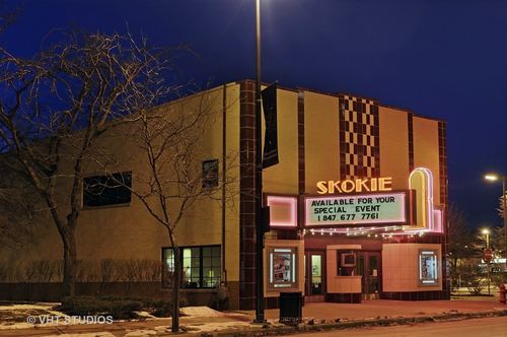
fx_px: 506
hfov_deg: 53.2
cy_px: 168
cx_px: 254
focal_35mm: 36
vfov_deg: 36.8
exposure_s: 1.3
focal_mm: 24
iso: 400
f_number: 8
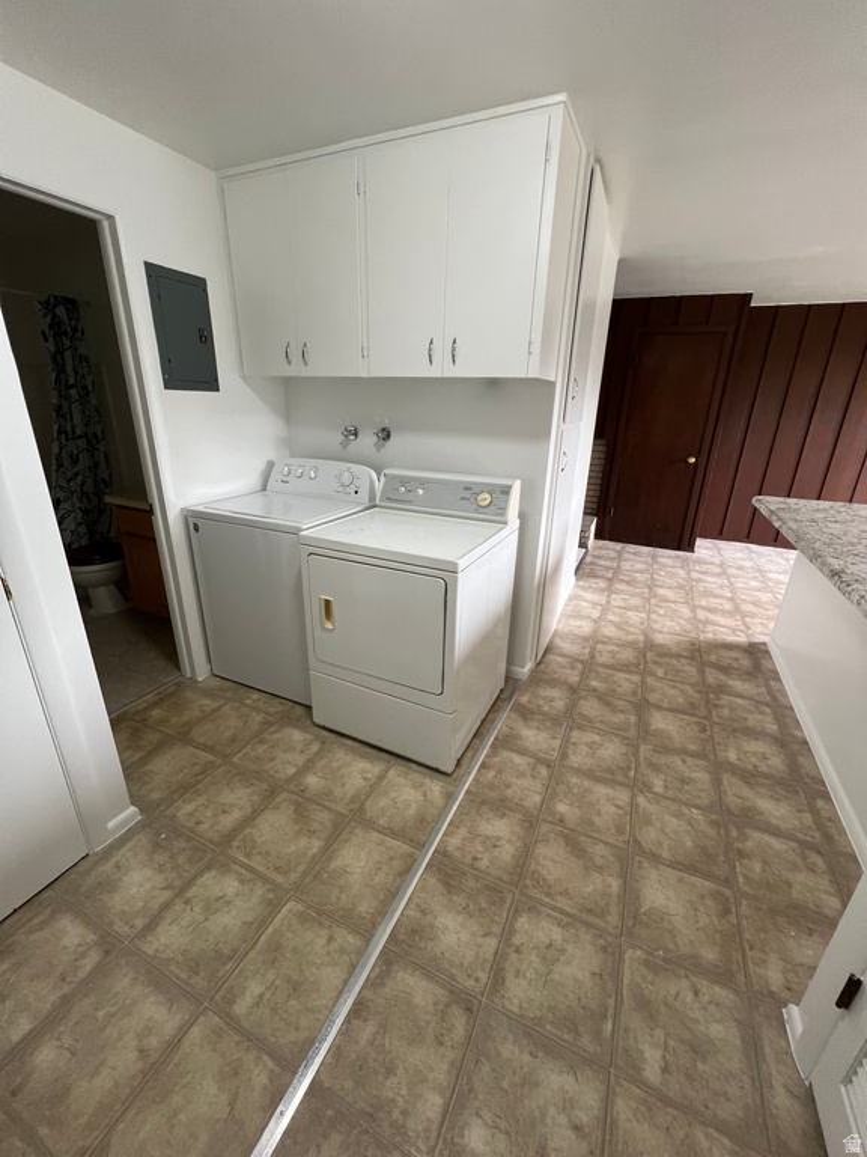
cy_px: 578
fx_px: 434
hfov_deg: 89.9
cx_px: 434
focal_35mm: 13
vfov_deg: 106.2
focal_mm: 1.57
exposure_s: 1/60
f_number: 1.8
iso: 125
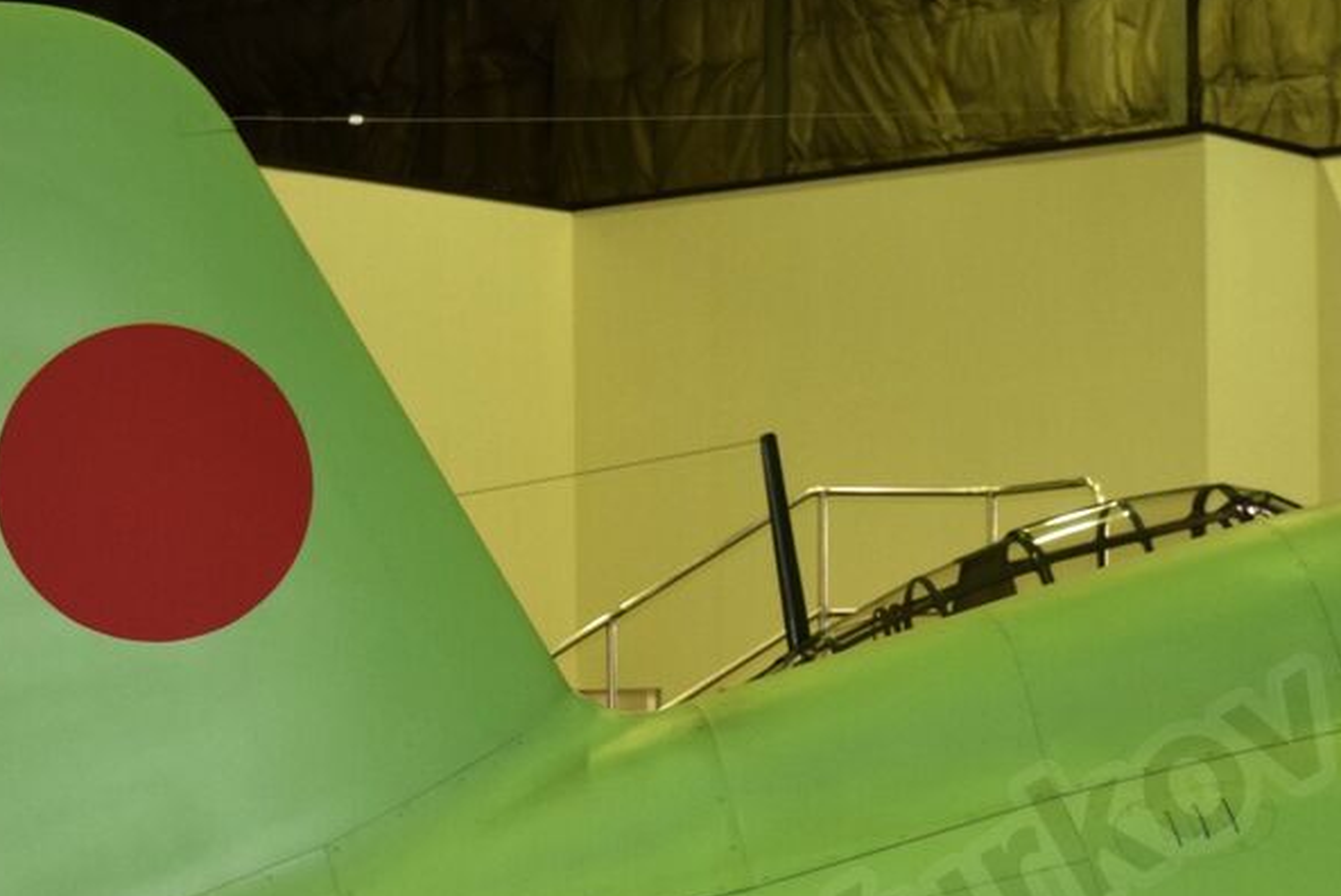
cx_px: 547
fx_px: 4099
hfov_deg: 18.6
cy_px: 879
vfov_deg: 12.3
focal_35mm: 110
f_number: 5
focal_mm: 34
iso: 800
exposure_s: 1/100
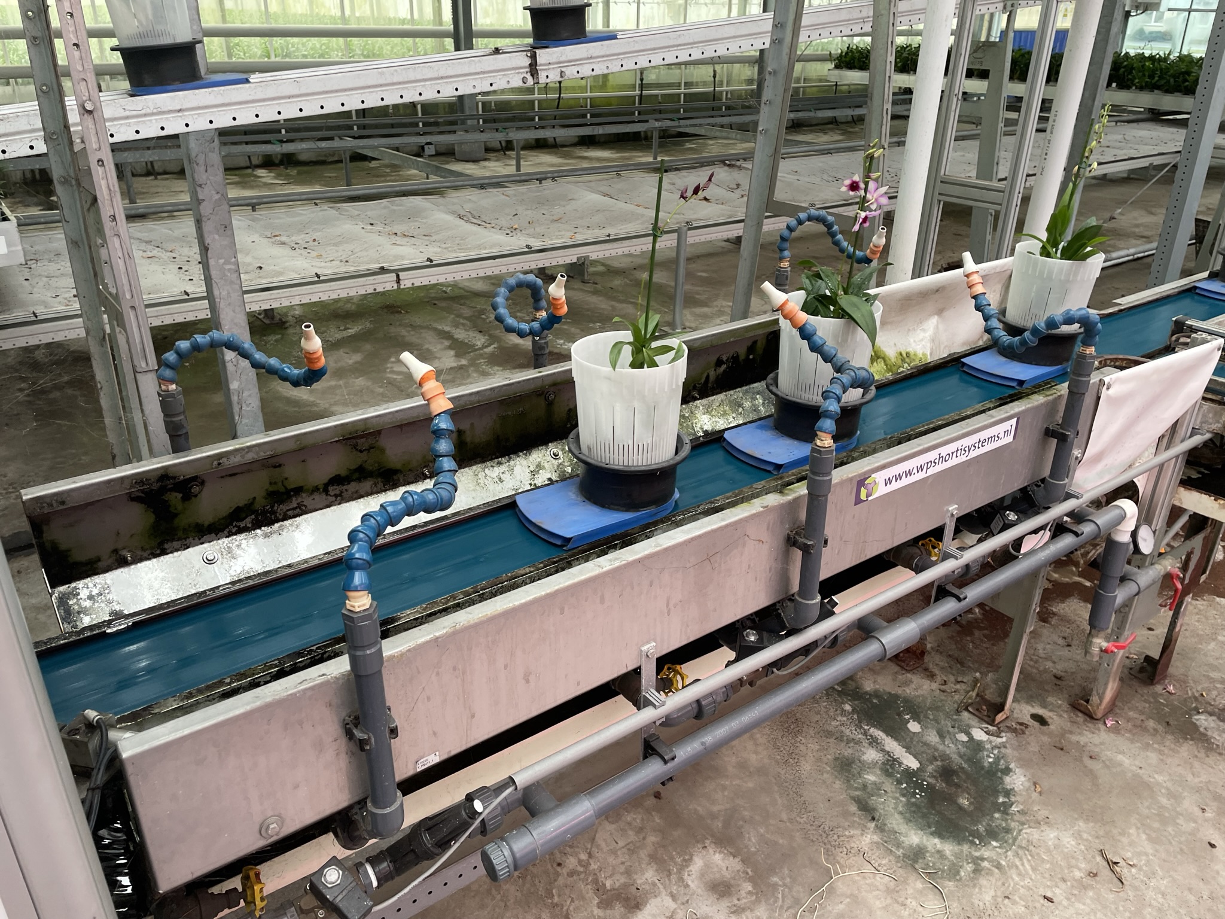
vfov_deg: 53.1
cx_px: 612
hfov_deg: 67.3
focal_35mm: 26
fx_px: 920
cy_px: 460
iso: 100
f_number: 1.6
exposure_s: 1/121
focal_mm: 4.2
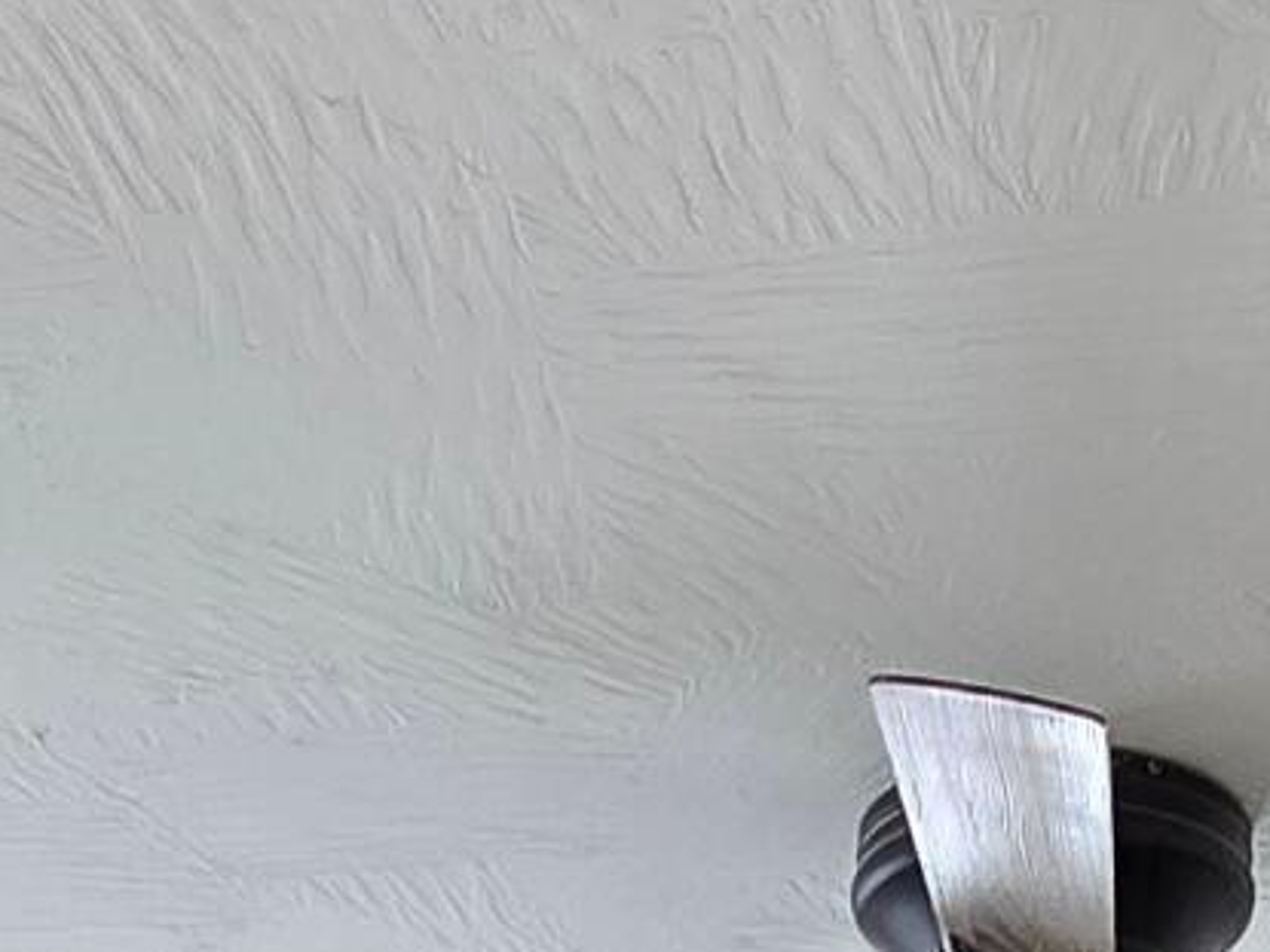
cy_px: 2532
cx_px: 719
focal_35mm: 94
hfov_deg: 20.9
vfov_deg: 11.7
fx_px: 3448
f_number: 2.2
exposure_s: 1/60.2
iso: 64
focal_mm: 2.2
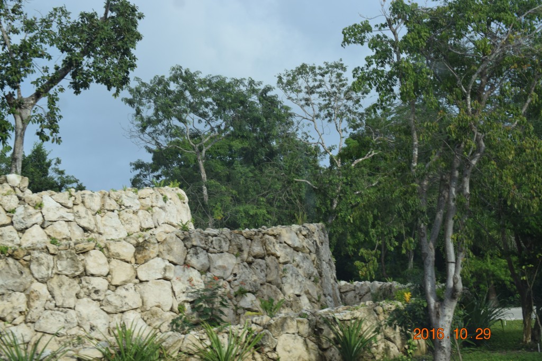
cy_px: 180
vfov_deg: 16.5
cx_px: 271
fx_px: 1242
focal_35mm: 82
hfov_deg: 24.6
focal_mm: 55
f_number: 8
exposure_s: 1/250
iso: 250
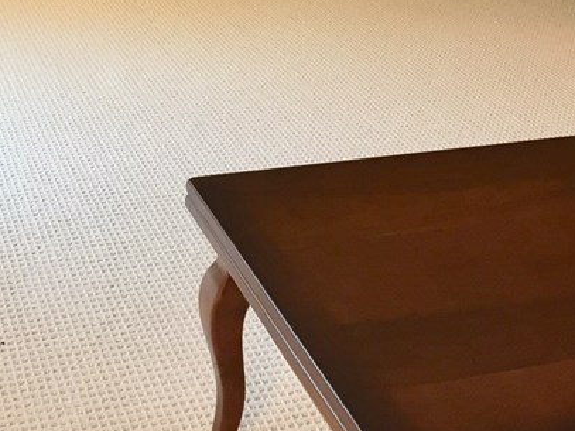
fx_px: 1212
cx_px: 222
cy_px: -75
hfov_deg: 26.6
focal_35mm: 73
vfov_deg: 19.1
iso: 64
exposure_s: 1/30
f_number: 2.2
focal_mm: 4.15
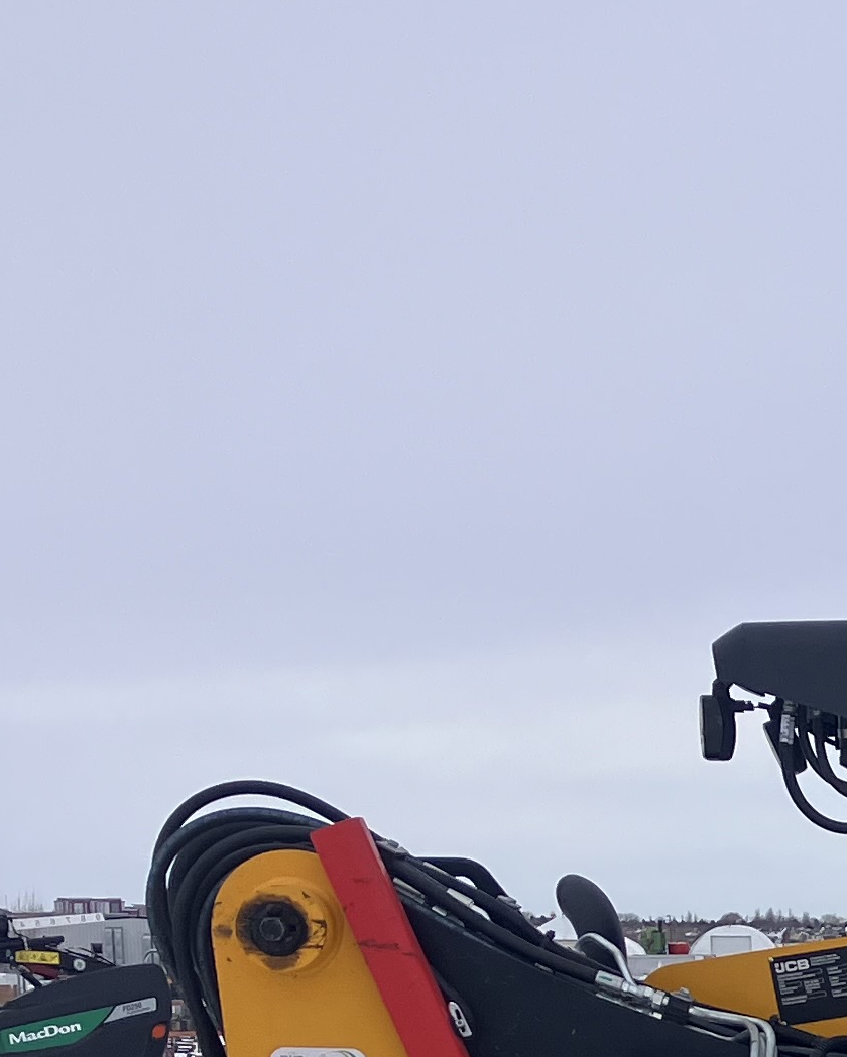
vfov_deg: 17.1
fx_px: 3288
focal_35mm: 105
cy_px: 1396
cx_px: 1555
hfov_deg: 13.2
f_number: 1.8
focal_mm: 3.99
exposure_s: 1/1350
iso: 32
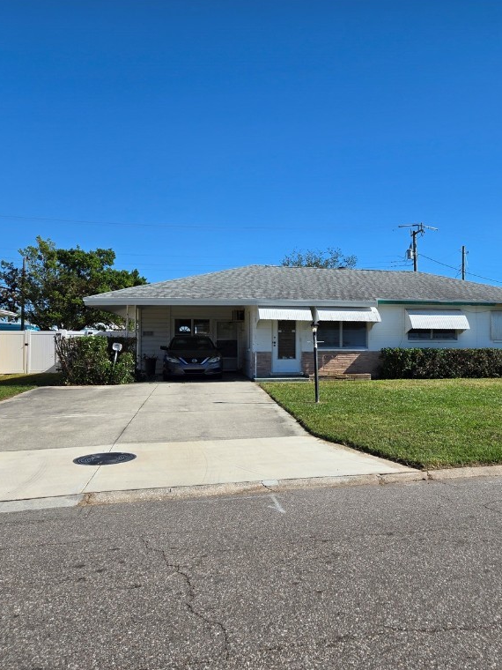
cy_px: 333
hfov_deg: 44.1
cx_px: 370
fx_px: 599
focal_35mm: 31
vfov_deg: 58.4
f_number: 1.8
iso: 25
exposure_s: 1/2352
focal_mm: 5.4
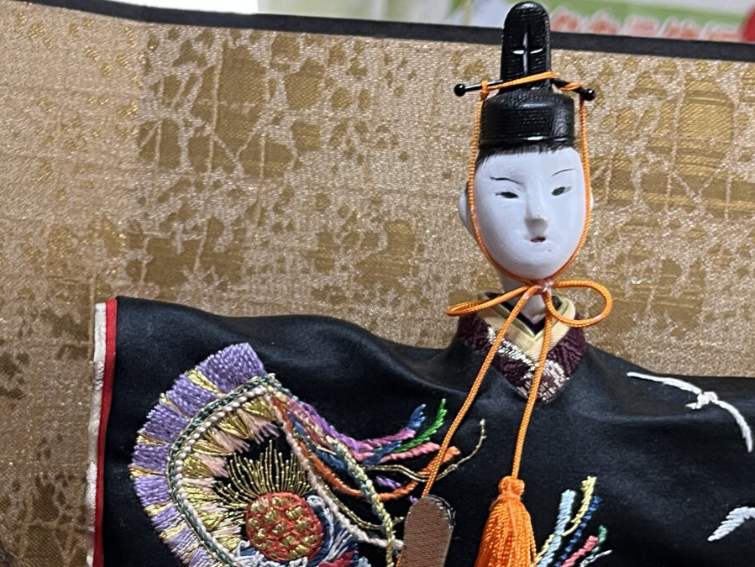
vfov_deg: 19.4
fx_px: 1615
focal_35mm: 74
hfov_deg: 25.9
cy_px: 542
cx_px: 152
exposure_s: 1/50
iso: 64
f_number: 1.6
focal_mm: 5.1
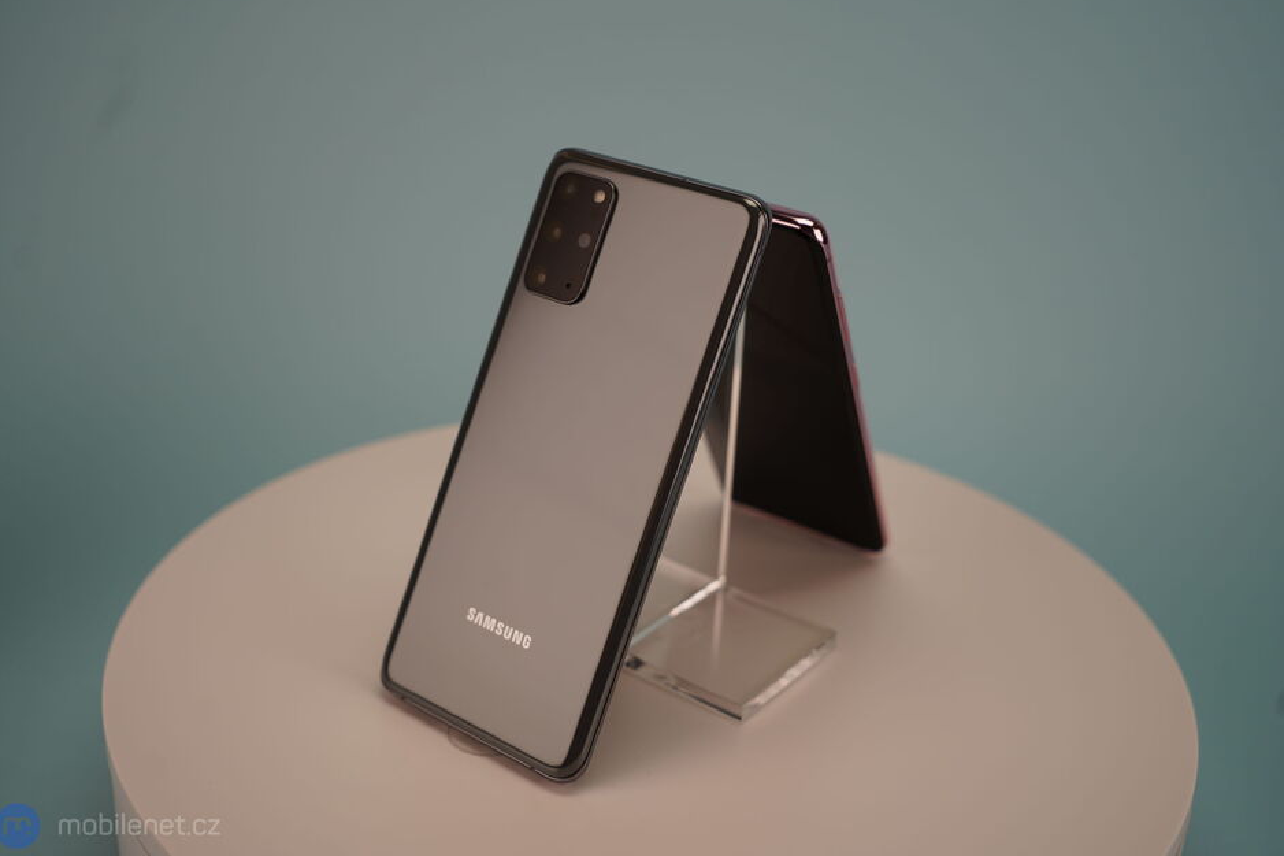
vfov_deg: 30.5
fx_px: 1569
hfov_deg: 44.5
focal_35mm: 44
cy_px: 429
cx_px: 634
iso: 100
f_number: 4
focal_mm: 43
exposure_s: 1/160
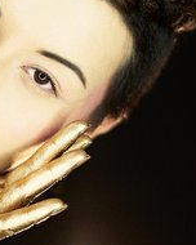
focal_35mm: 115
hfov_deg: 13.2
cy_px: 72
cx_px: -1
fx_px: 834
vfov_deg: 16.7
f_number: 2.2
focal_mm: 50
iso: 100
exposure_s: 1/125
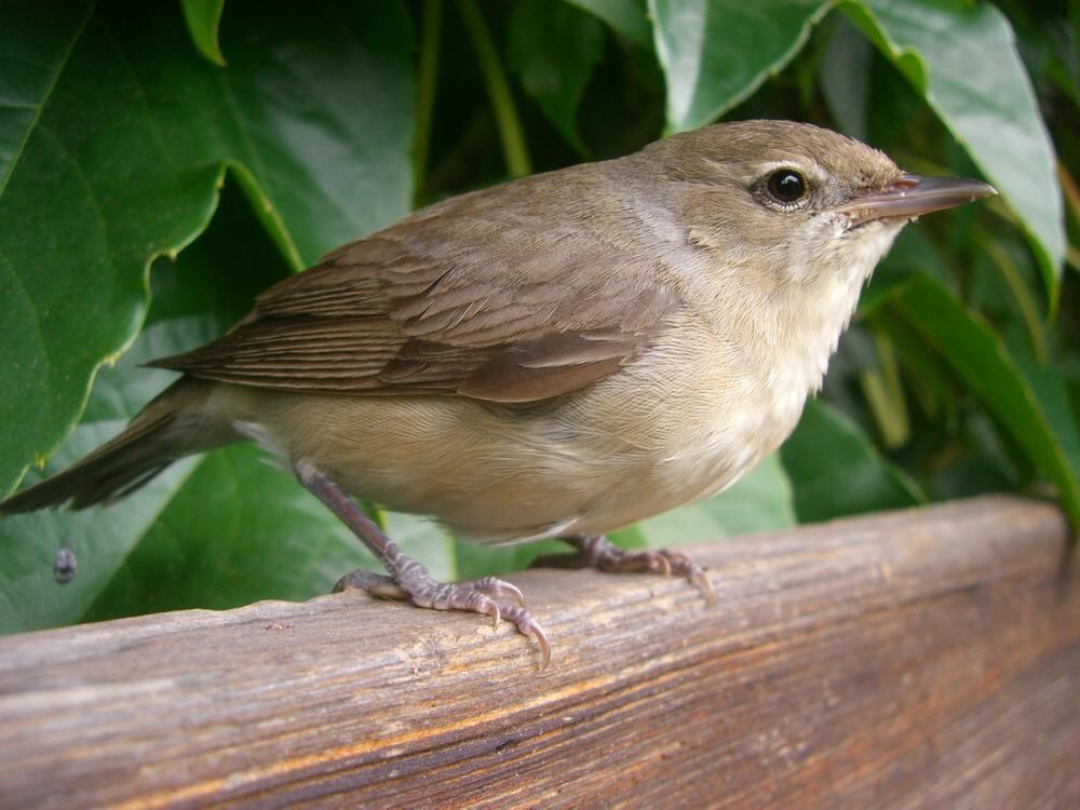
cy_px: 405
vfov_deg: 37.7
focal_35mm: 38
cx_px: 540
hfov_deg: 49.0
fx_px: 1186
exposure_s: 1/60
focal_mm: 6.2
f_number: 2.7
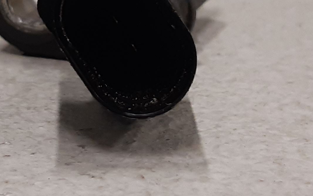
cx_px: 108
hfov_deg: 37.8
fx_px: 452
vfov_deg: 24.0
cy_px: 36
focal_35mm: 53
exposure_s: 1/50
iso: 125
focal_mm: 3.93
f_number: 1.7
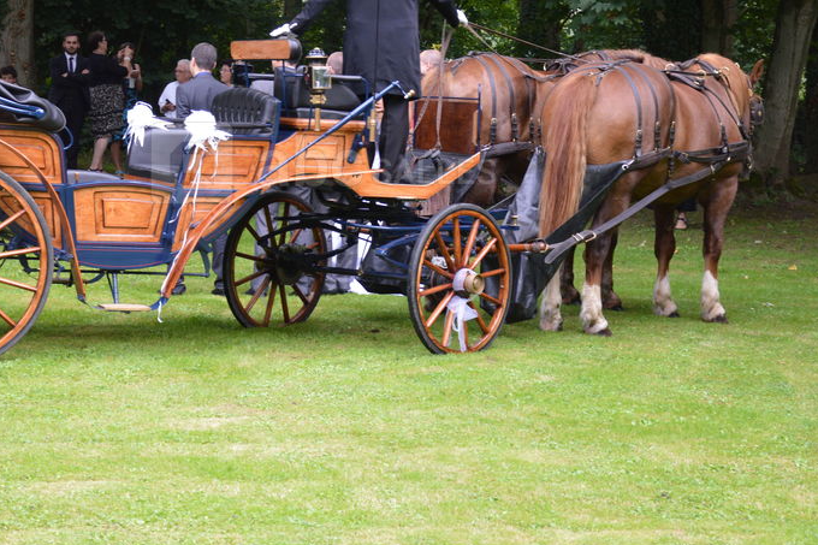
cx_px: 324
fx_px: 2022
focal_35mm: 89
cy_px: 164
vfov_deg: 15.3
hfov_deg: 22.8
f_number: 5
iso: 400
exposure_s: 1/100
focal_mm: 42
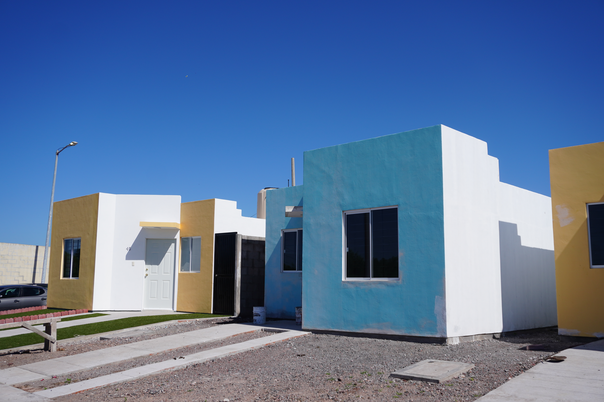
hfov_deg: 55.1
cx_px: 302
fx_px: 579
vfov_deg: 38.4
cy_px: 201
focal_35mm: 34
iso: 100
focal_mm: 23
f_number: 5
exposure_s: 1/1600
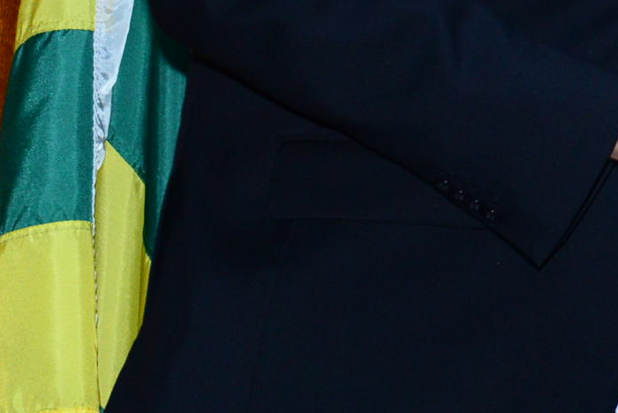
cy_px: -254
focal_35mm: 215
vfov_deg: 6.3
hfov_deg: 9.2
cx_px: 1019
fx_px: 3691
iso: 2000
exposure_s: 1/125
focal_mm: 50
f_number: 5.6
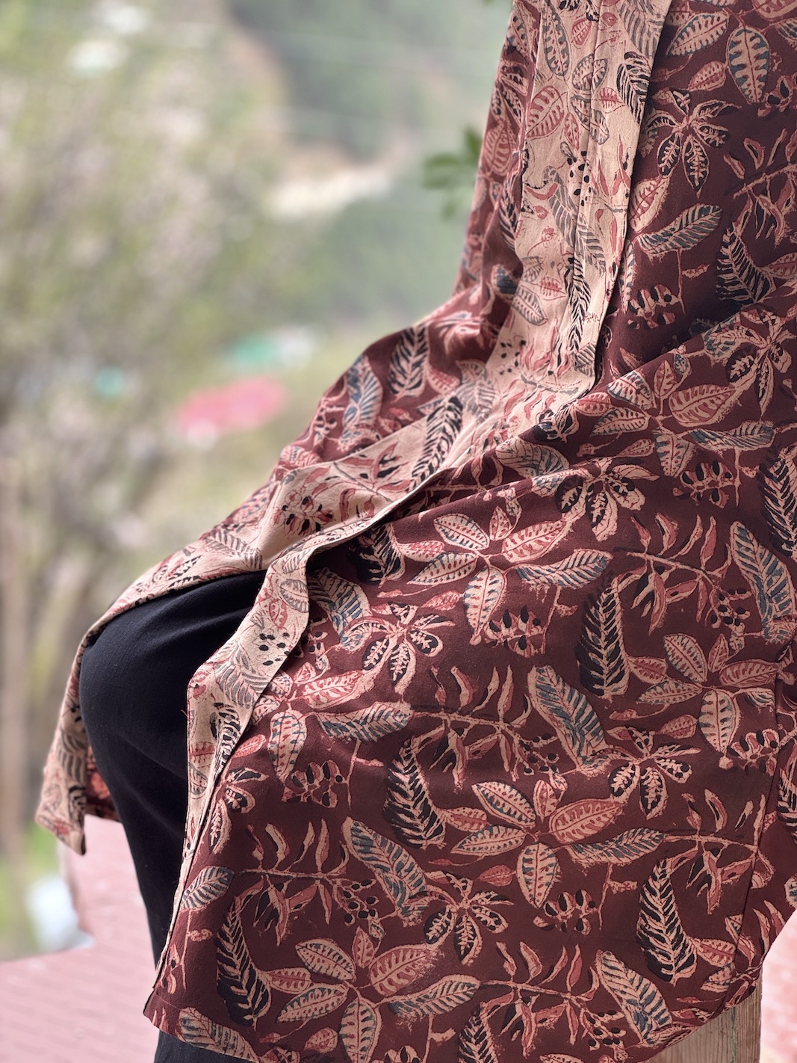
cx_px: 398
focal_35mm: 77
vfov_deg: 25.3
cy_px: 532
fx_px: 2363
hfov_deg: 19.1
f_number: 2.8
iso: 50
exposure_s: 1/99
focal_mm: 9
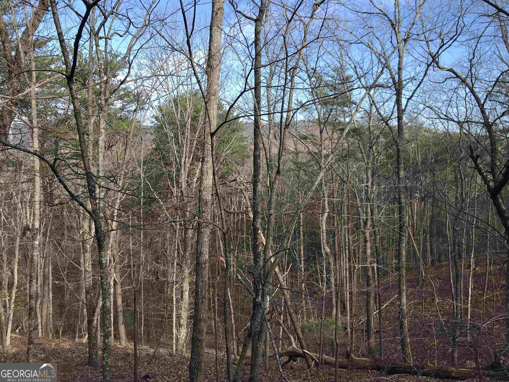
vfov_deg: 49.7
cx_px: 254
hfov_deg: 63.4
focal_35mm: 28
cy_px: 191
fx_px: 412
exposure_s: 1/748
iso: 20
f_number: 1.8
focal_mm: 3.99
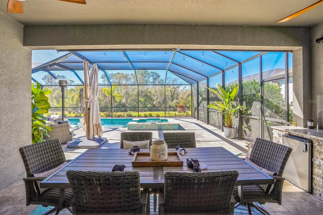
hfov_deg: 93.2
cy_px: 101
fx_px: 153
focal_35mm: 17
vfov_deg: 70.4
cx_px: 156
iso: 1600
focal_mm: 16
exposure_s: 1/800
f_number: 9
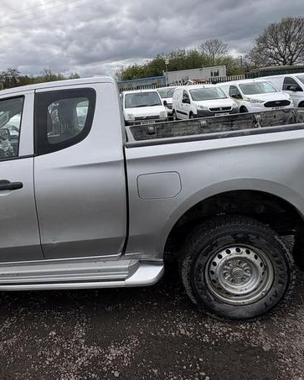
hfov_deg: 51.8
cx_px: 91
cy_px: 142
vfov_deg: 63.1
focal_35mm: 27
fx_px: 303
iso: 40
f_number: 2.2
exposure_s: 1/1789
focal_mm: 2.22
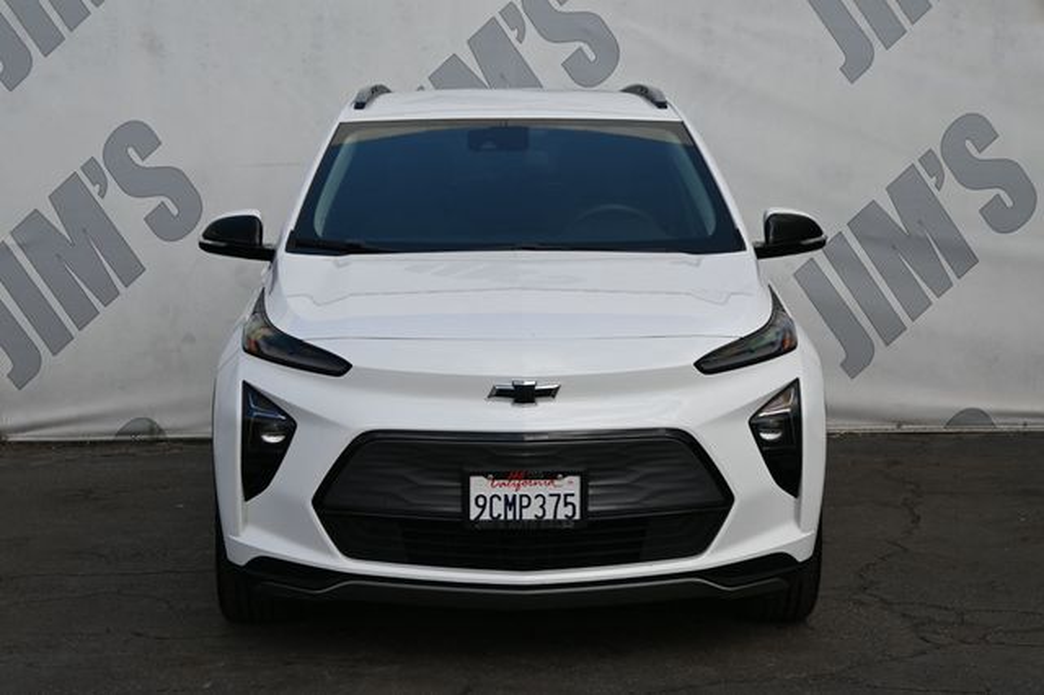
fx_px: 2174
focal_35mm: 75
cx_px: 522
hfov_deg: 27.0
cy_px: 348
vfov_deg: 18.2
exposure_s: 1/250
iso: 100
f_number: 6.3
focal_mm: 50
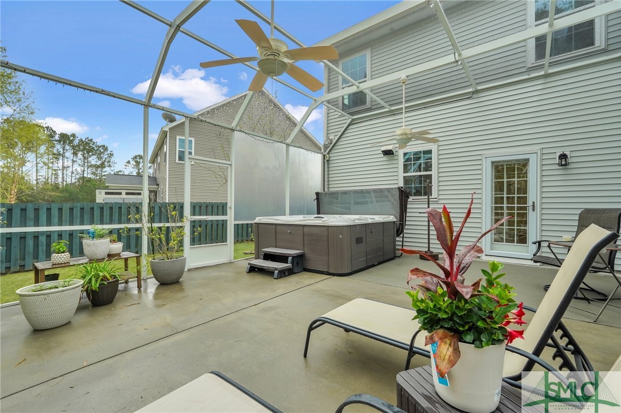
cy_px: 206
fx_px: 276
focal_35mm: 16
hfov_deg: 96.8
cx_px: 310
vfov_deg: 73.7
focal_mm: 16
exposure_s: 1/100
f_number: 9
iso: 400
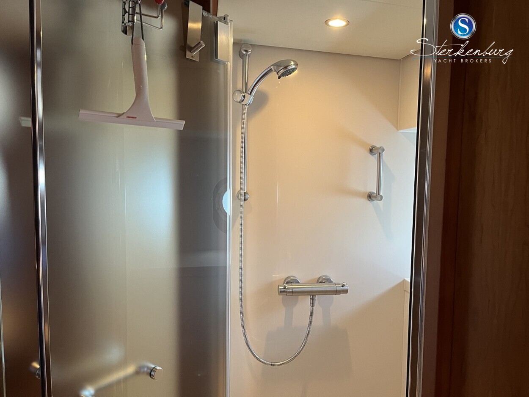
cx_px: 264
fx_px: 397
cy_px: 198
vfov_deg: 53.1
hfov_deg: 67.3
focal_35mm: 26
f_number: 1.6
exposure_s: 1/56
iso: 200
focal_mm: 5.1
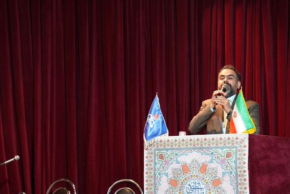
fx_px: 773
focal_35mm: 96
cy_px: 131
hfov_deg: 21.2
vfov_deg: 14.2
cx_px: 156
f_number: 4
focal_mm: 70
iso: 4000
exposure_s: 1/160
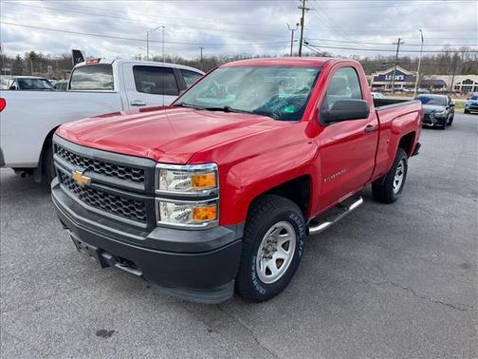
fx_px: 331
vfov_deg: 56.8
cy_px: 180
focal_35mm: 24
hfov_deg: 71.6
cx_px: 239
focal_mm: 6.76
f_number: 1.78
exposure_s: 1/1131
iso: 80
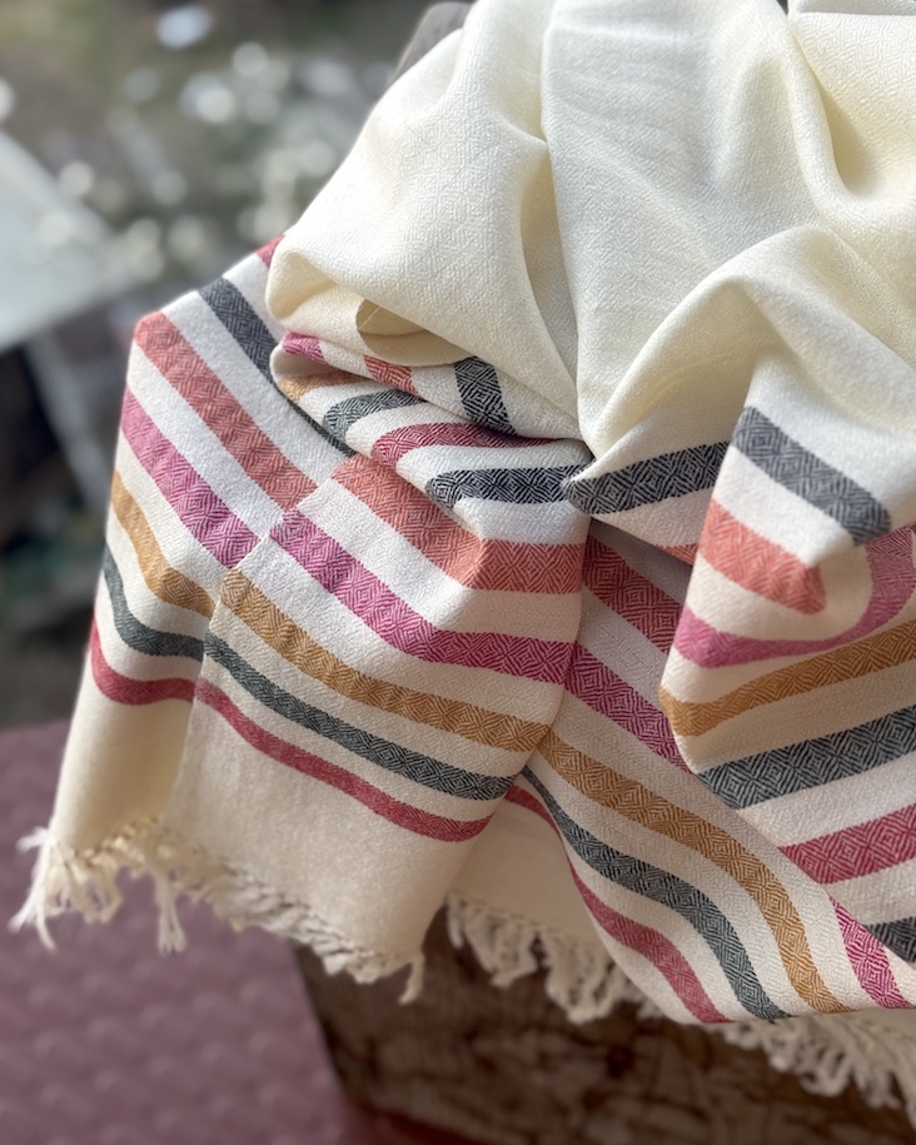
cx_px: 459
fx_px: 1728
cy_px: 533
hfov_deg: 29.7
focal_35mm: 51
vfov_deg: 36.6
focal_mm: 6.76
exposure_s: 1/792
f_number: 1.78
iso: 64
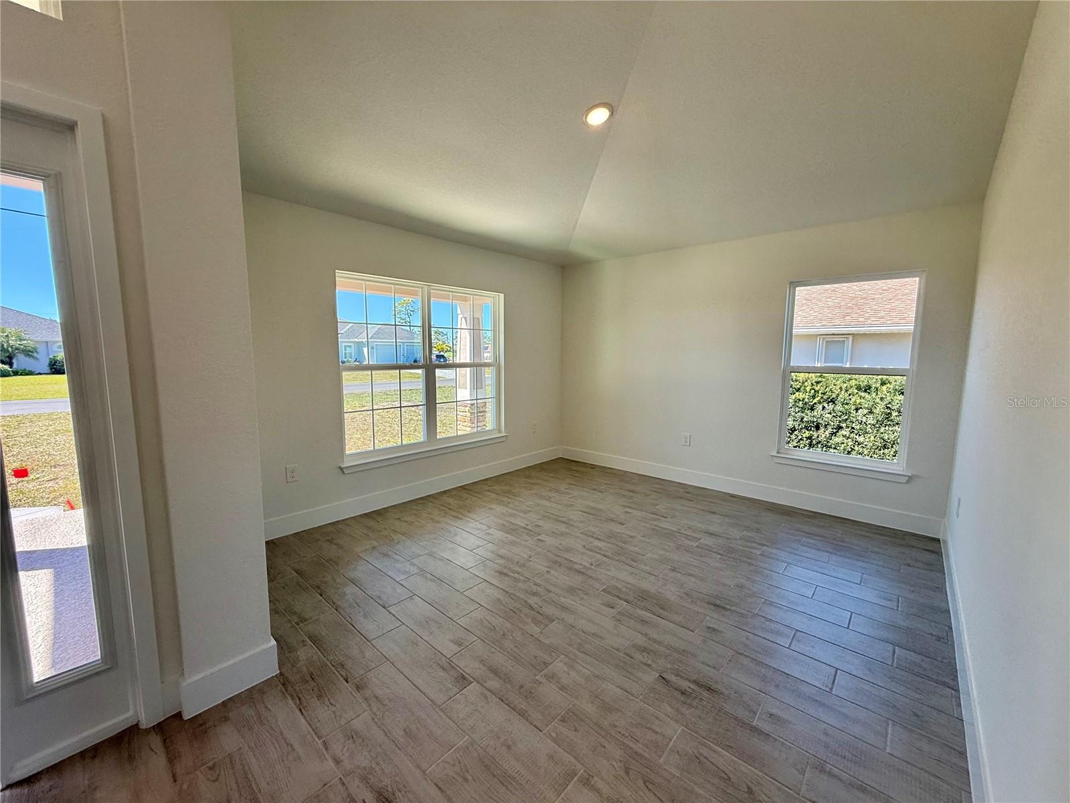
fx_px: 433
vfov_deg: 85.7
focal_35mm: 14
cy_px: 402
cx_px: 535
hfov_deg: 102.1
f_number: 2.2
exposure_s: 1/216
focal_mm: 2.22
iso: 64
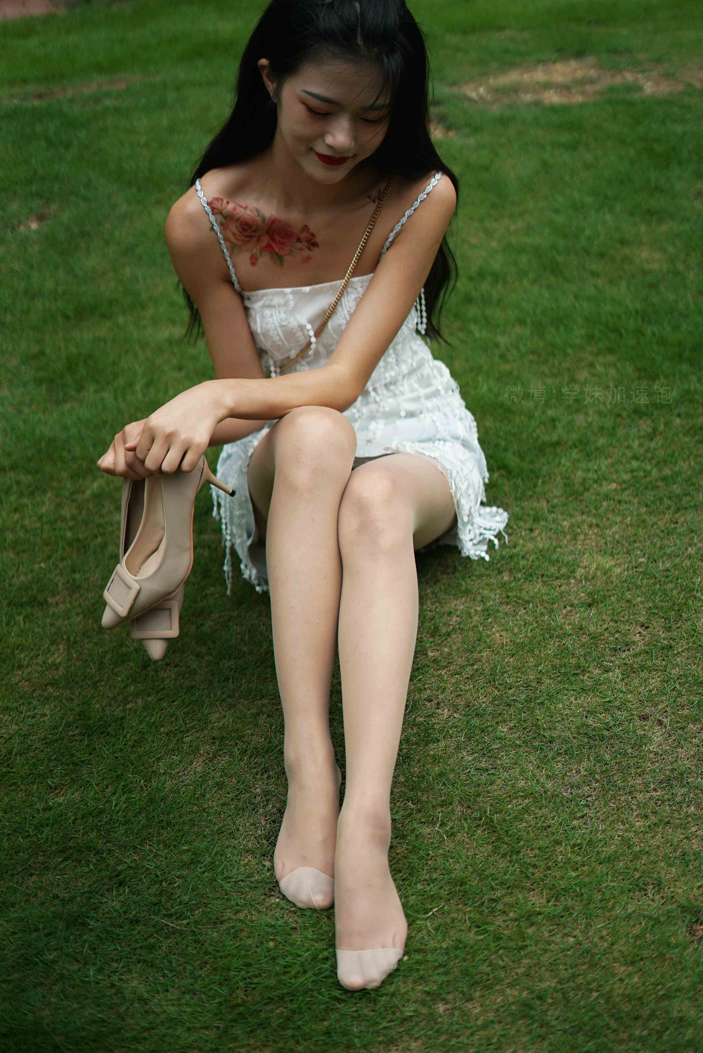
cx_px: 352
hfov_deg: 27.0
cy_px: 526
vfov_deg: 39.6
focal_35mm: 50
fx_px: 1463
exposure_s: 1/8000
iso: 200
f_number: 1.8
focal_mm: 50
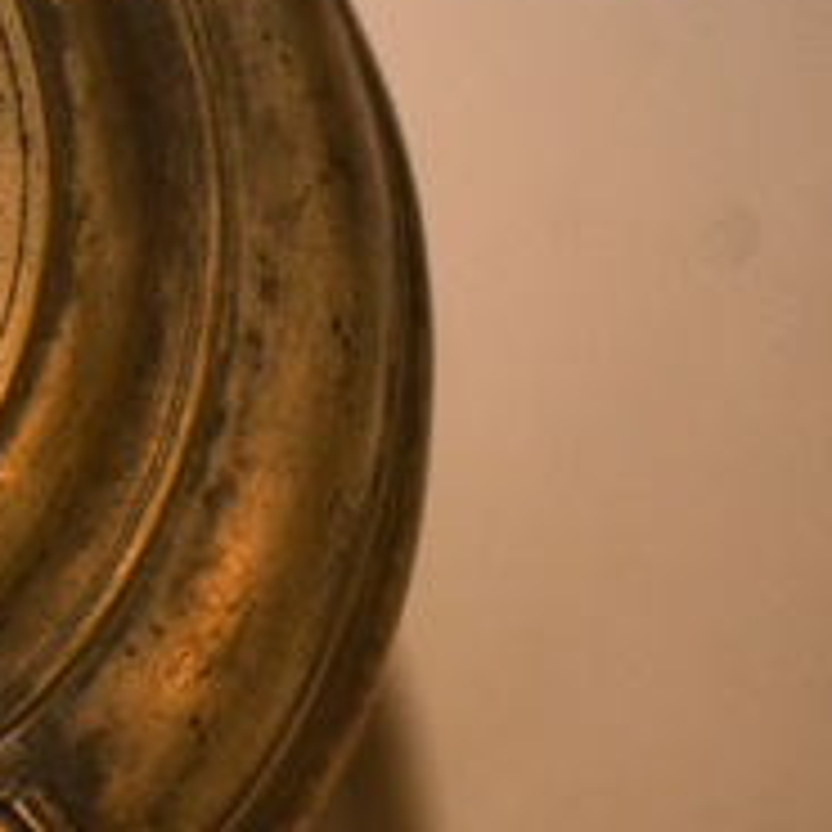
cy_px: 256
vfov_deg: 6.8
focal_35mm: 257
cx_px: -481
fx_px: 6989
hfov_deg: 6.7
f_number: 5
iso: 800
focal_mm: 62
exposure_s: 1/50
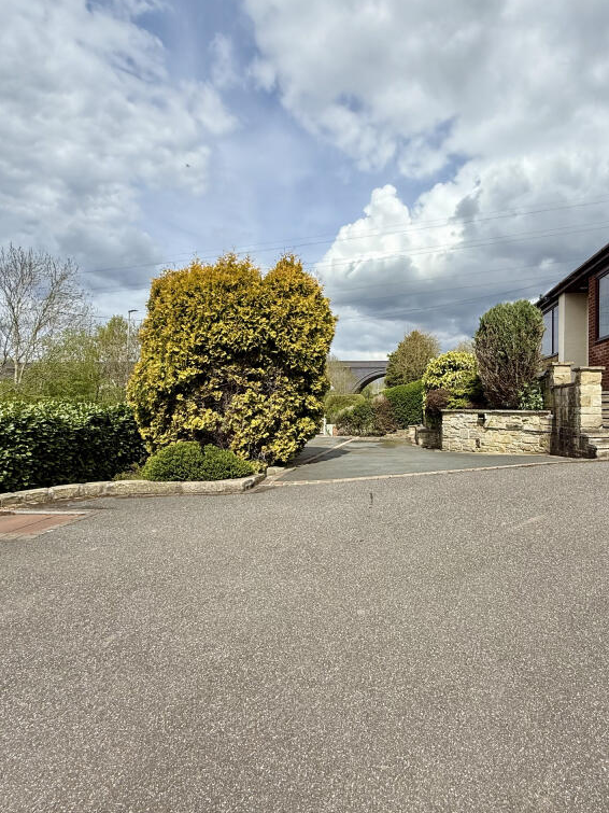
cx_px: 378
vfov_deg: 84.7
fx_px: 446
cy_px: 401
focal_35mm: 19
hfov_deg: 67.7
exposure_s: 1/2092
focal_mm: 2.22
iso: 50
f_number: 2.2
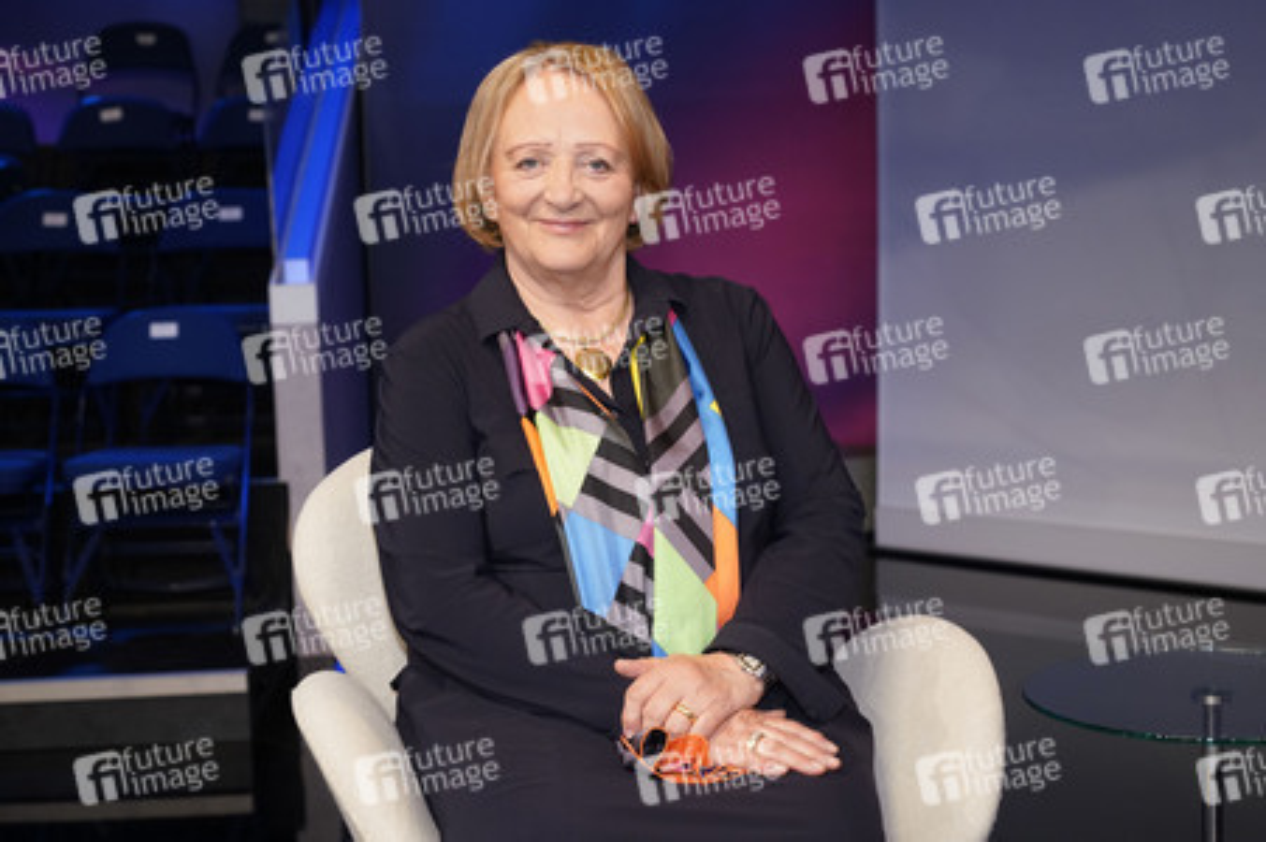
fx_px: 1827
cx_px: 633
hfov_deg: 38.2
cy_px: 421
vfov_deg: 26.0
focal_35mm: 52
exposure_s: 1/160
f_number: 5
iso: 2000
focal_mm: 52
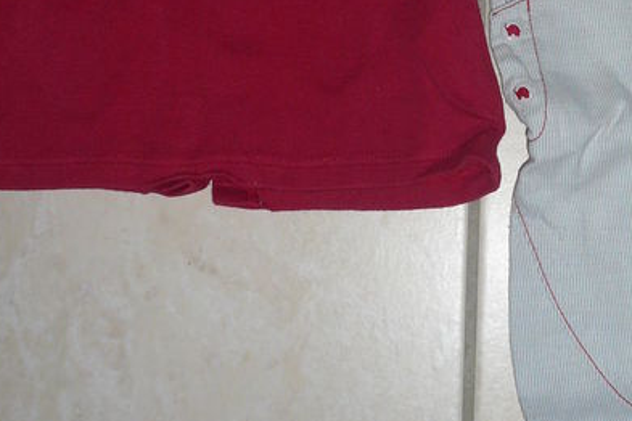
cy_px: -11
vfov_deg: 14.9
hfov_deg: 22.2
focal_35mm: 90
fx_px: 1580
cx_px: 527
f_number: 3
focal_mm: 5.4
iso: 100
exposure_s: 1/30
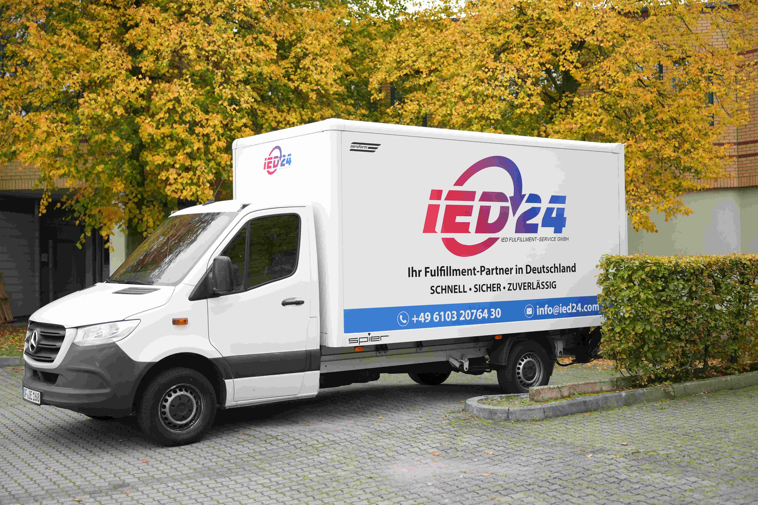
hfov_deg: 44.5
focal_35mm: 44
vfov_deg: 30.5
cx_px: 379
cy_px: 252
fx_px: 926
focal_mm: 44
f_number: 2.2
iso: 1250
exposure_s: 1/2500
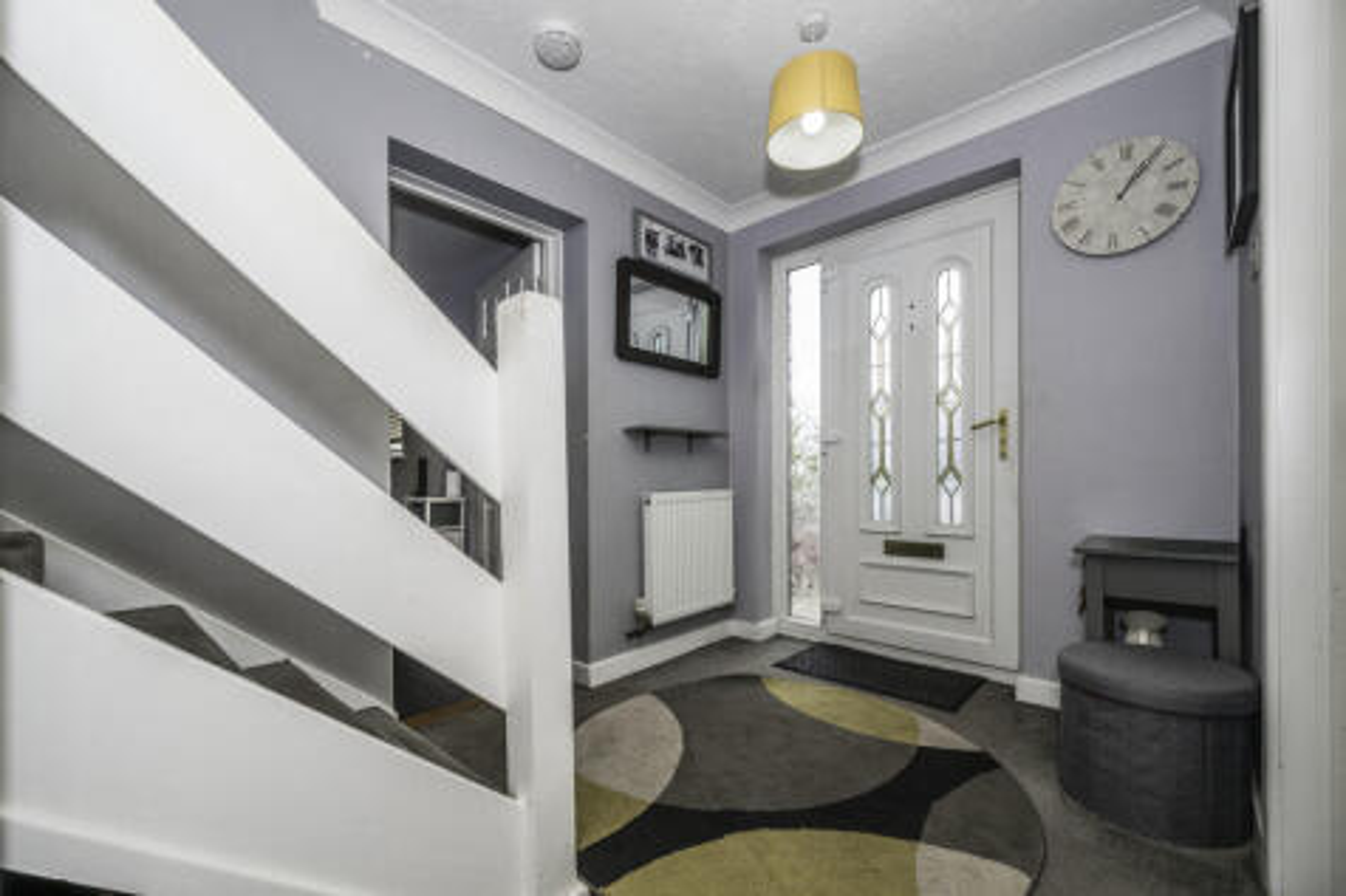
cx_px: 673
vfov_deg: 81.2
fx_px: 523
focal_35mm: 14
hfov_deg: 104.3
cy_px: 448
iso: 320
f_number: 7.1
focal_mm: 14
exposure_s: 1/125
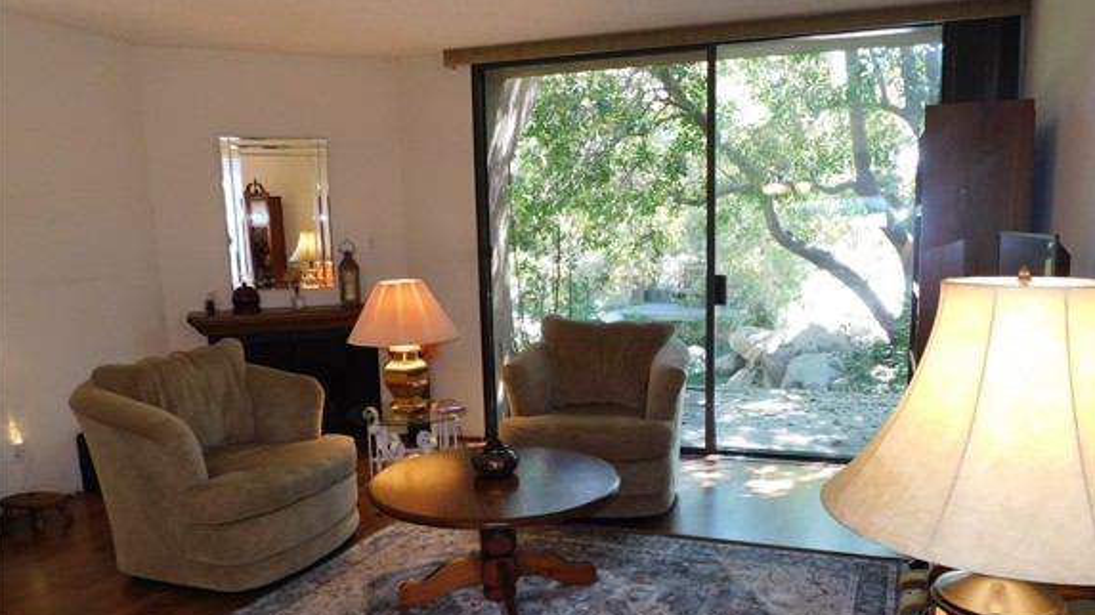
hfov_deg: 67.7
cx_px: 606
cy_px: 382
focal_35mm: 28
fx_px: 813
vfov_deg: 41.2
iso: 140
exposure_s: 1/30
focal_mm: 4
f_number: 3
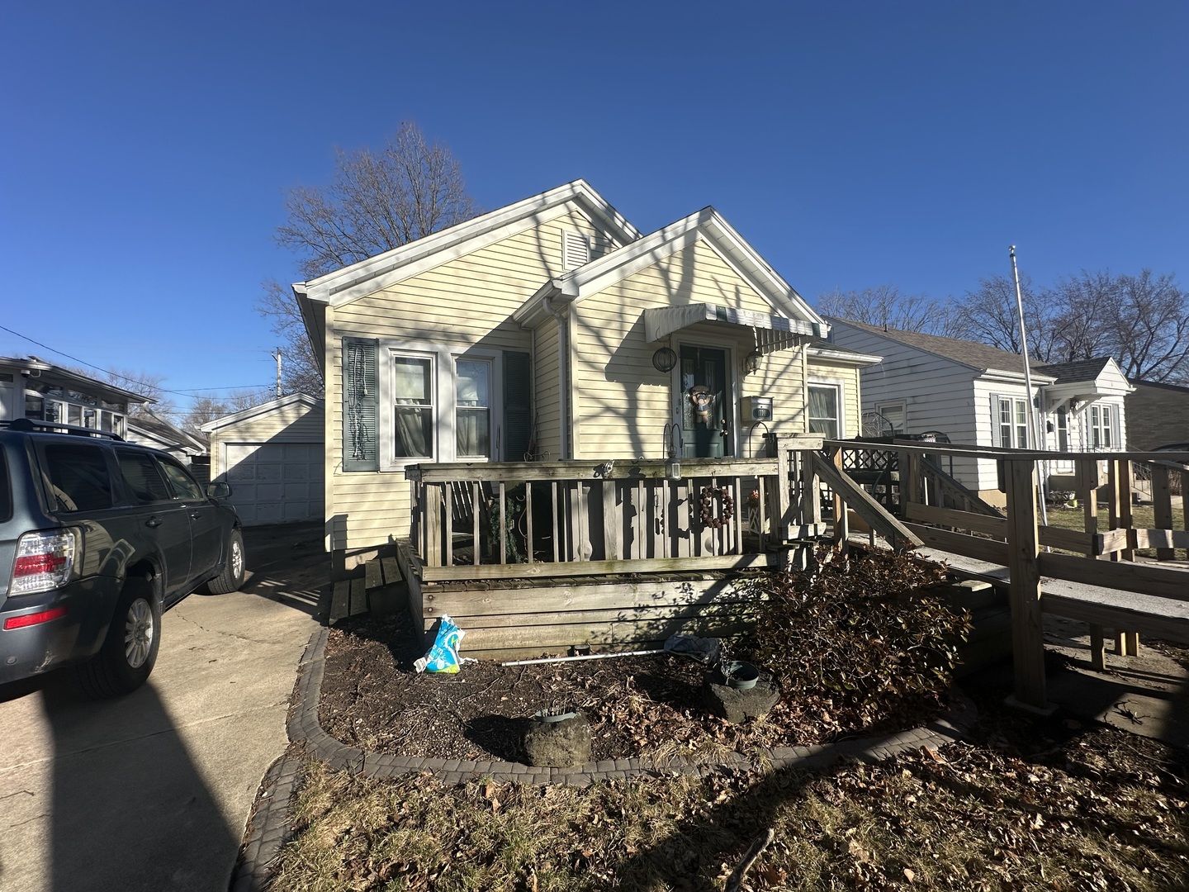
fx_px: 481
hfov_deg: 102.1
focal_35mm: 14
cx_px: 594
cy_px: 446
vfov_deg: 85.7
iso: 50
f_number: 2.2
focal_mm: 2.22
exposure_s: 1/2681
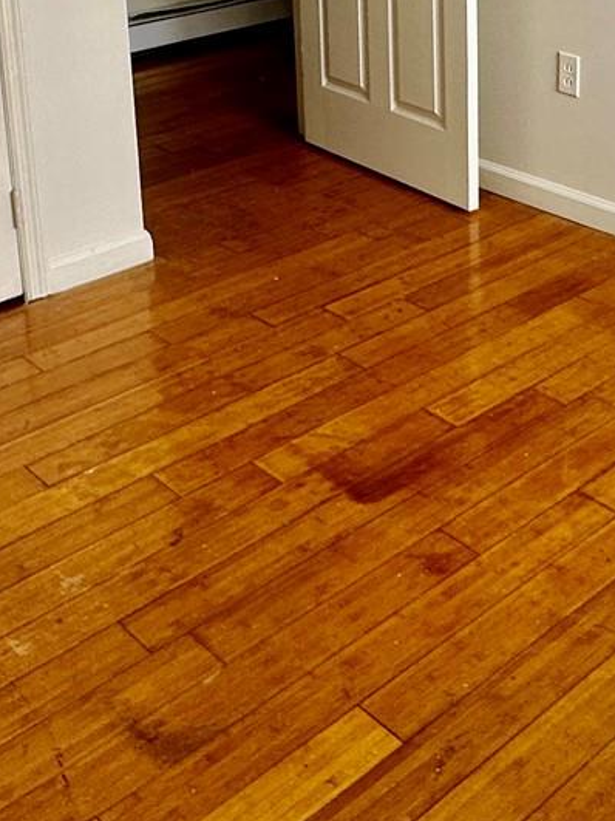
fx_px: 1280
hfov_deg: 26.7
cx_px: 456
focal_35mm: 54
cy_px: -17
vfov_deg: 32.4
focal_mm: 2.22
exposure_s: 1/99
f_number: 2.2
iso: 64
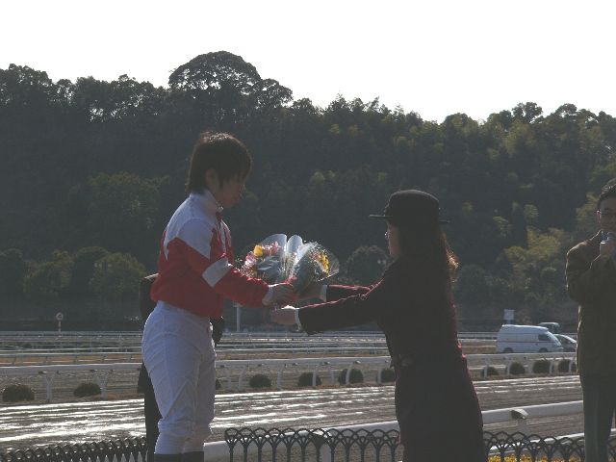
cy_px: 231
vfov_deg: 12.1
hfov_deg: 16.1
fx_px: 2171
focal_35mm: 122
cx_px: 308
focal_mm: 20.2
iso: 50
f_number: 8
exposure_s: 1/1300
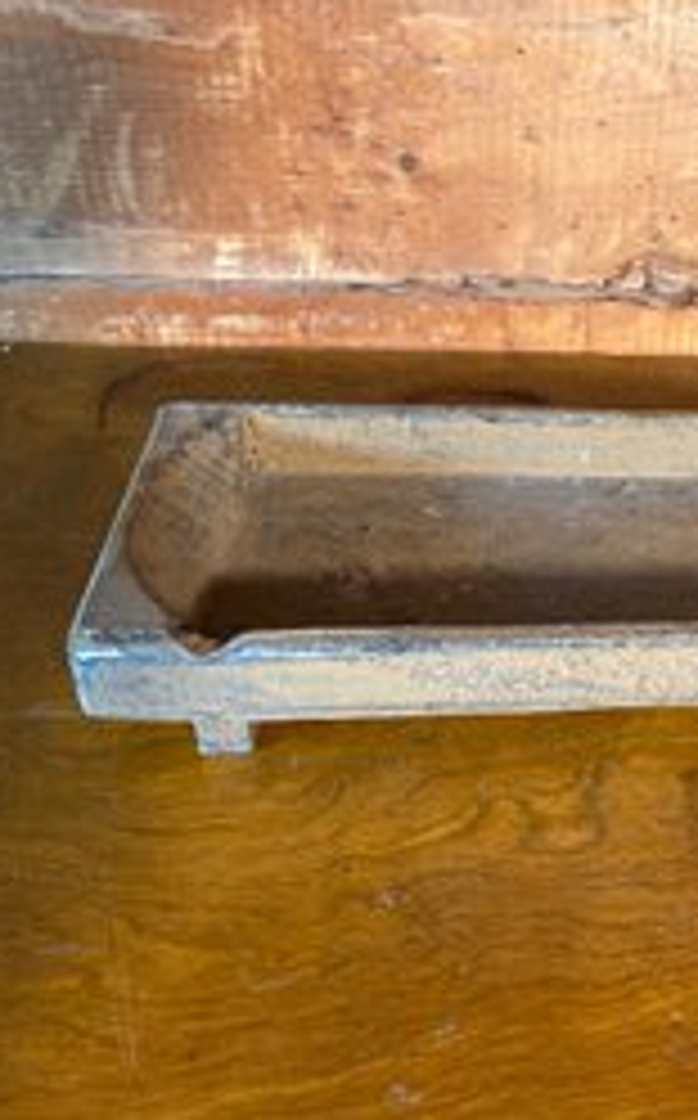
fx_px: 1160
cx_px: 673
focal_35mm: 38
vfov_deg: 51.6
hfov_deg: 31.4
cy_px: 560
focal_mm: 5.7
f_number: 1.5
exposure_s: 1/67
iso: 125
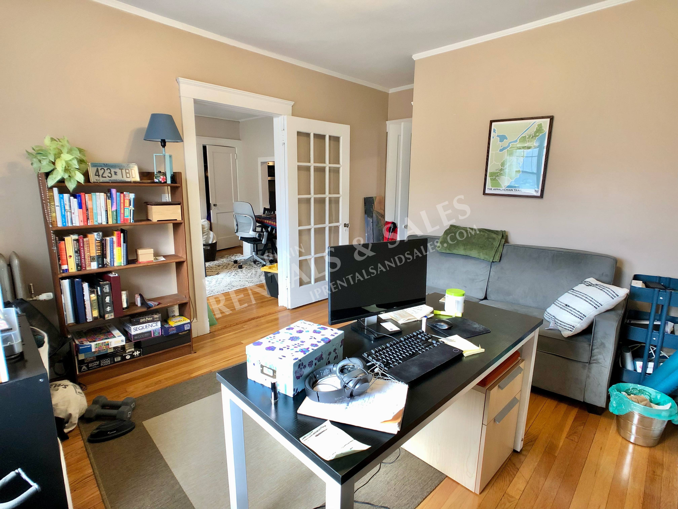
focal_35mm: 28
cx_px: 339
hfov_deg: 63.4
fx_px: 548
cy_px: 254
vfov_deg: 49.7
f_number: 1.8
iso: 40
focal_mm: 3.99
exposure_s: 1/30
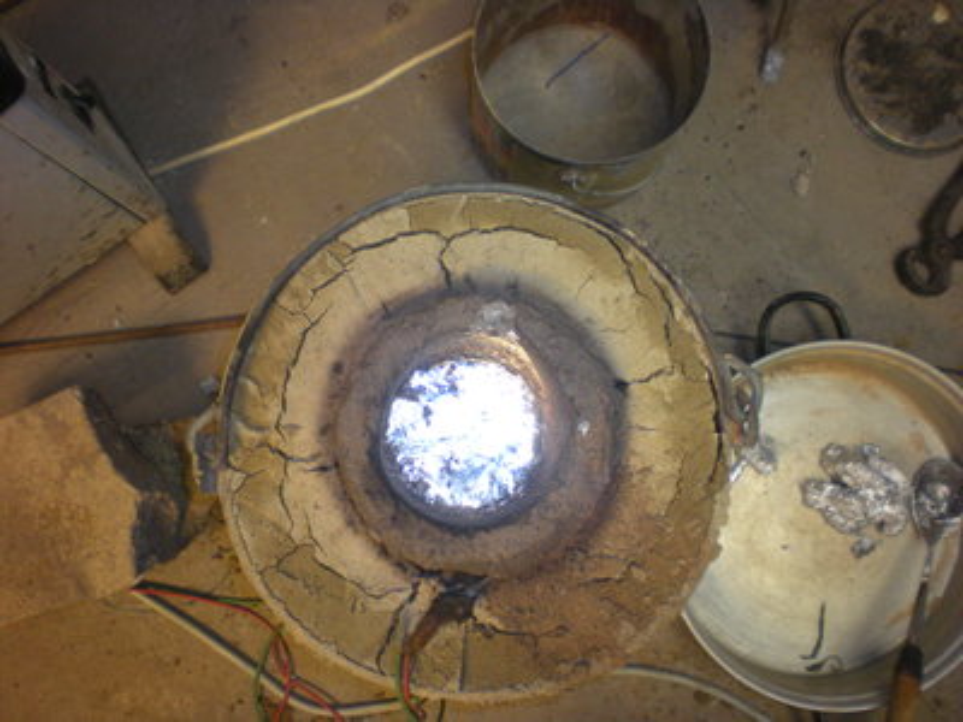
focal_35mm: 38
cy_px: 361
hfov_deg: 49.0
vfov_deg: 37.7
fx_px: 1057
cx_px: 482
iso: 200
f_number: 3.1
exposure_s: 1/25
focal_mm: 6.3
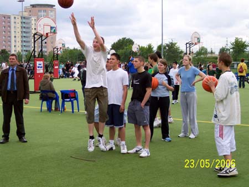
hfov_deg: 30.7
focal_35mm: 63
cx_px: 124
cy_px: 94
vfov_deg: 23.3
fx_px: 453
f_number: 3.4
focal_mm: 13.3
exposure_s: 1/500
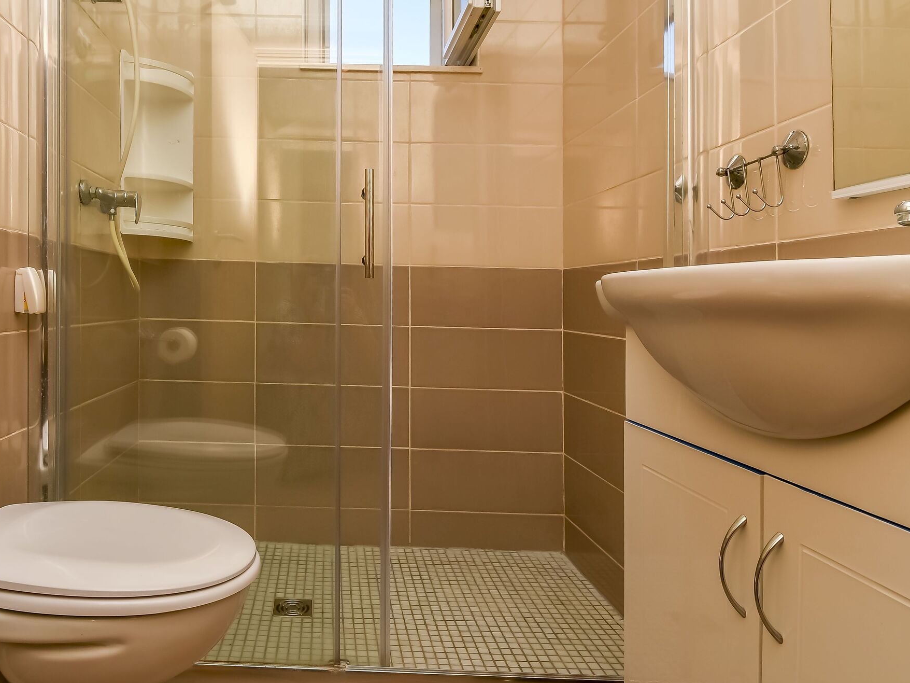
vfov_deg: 58.7
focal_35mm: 23
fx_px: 605
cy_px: 302
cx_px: 320
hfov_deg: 72.2
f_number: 8
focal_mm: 10
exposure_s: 1/160
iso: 160
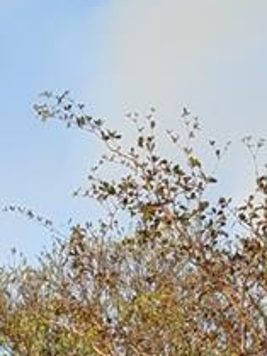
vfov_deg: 13.1
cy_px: 620
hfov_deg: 10.4
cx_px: -144
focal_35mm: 138
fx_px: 1418
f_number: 1.68
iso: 23
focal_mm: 6.9
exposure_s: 1/992
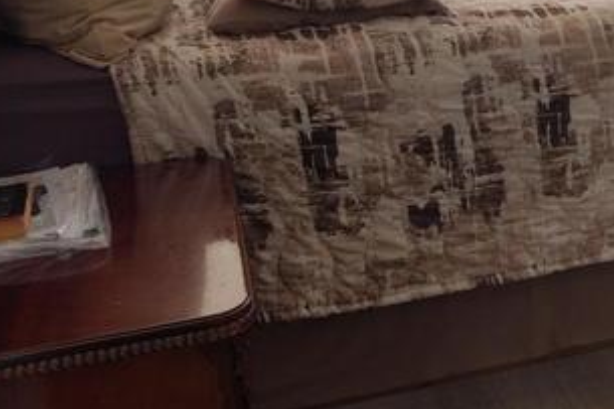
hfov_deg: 29.2
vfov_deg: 21.0
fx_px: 1074
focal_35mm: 63
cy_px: 21
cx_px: 652
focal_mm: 16
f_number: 4
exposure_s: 1/60
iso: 400
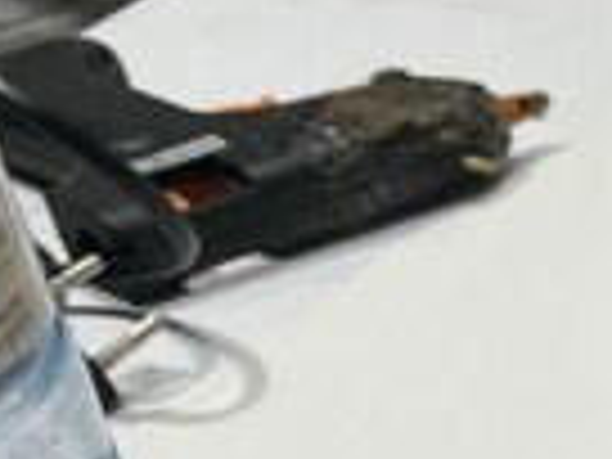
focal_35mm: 153
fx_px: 2705
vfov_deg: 9.4
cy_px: 716
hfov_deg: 10.0
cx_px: 1773
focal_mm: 5.7
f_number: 1.5
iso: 40
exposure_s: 1/177
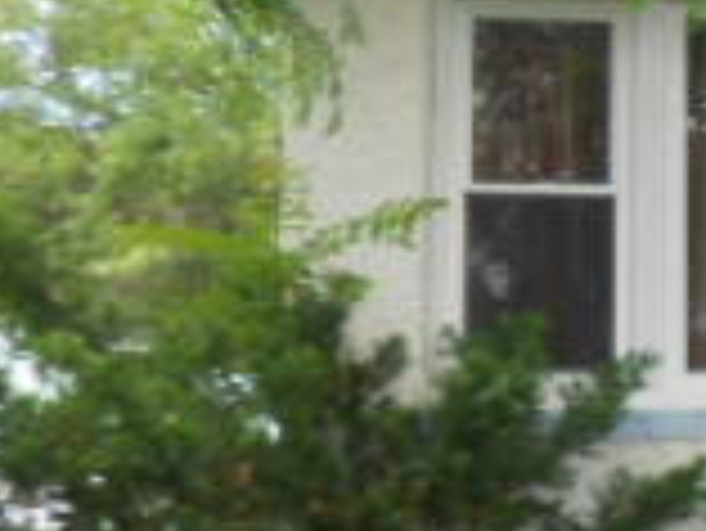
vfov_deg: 14.0
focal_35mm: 106
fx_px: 2164
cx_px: 1264
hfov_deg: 15.8
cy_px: 302
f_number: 3.5
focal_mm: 4.6
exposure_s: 1/125
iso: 80
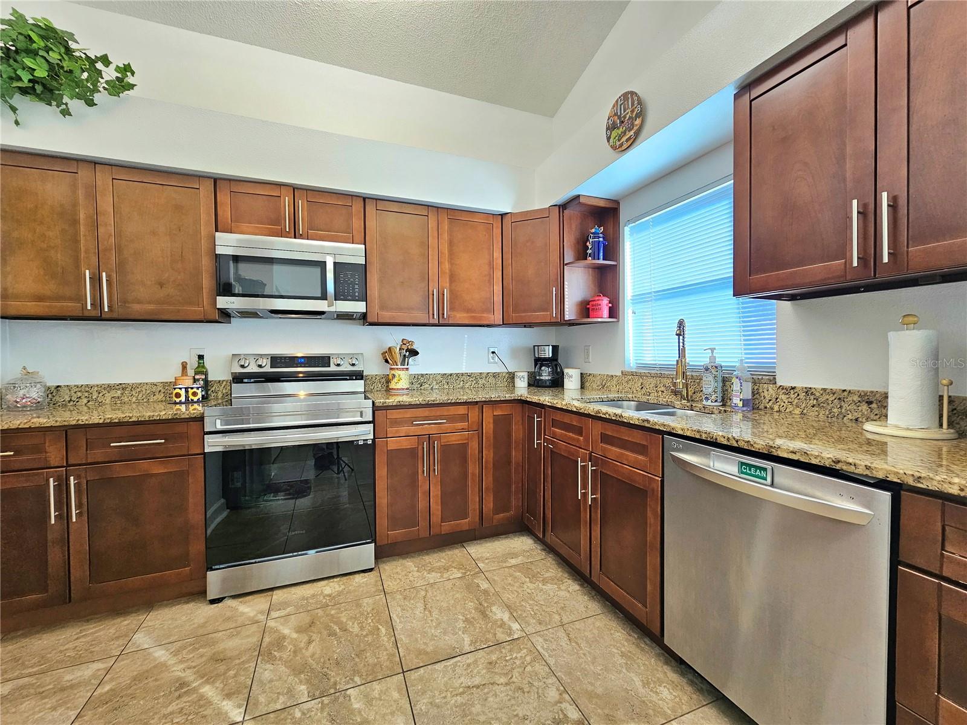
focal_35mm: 13
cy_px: 362
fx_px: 363
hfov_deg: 106.2
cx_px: 484
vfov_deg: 89.9
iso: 125
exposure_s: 1/60.2
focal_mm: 2.2
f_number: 2.2
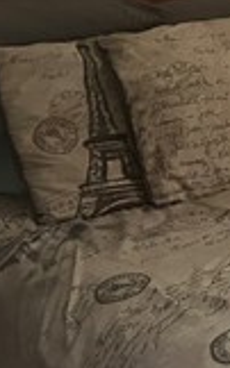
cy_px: -82
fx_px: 1095
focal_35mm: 109
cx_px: 519
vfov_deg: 18.1
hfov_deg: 10.6
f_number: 1.5
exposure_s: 1/40
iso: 500
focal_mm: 5.7
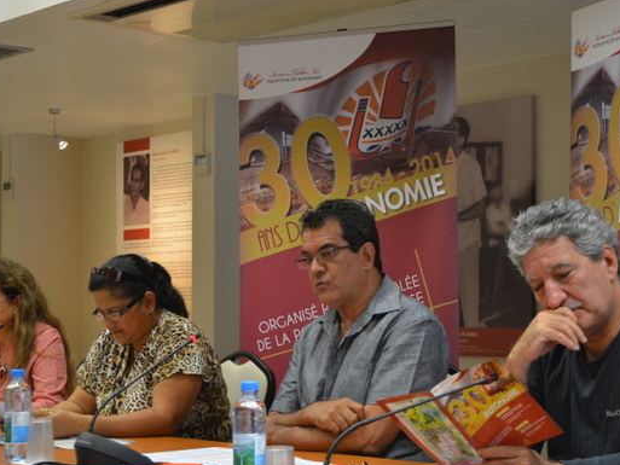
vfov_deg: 20.4
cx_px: 337
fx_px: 1290
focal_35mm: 72
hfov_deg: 27.0
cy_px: 254
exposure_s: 1/30
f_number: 5
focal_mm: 40
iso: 800
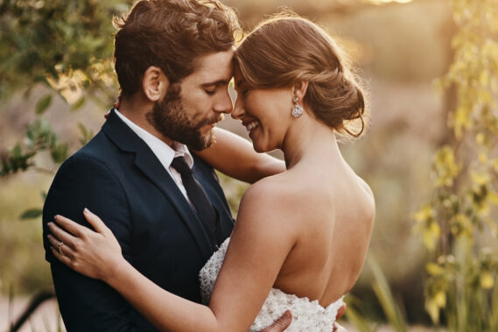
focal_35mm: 153
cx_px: 294
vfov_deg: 9.0
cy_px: 199
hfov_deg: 13.4
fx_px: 2116
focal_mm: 85
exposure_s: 1/400
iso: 320
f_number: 2
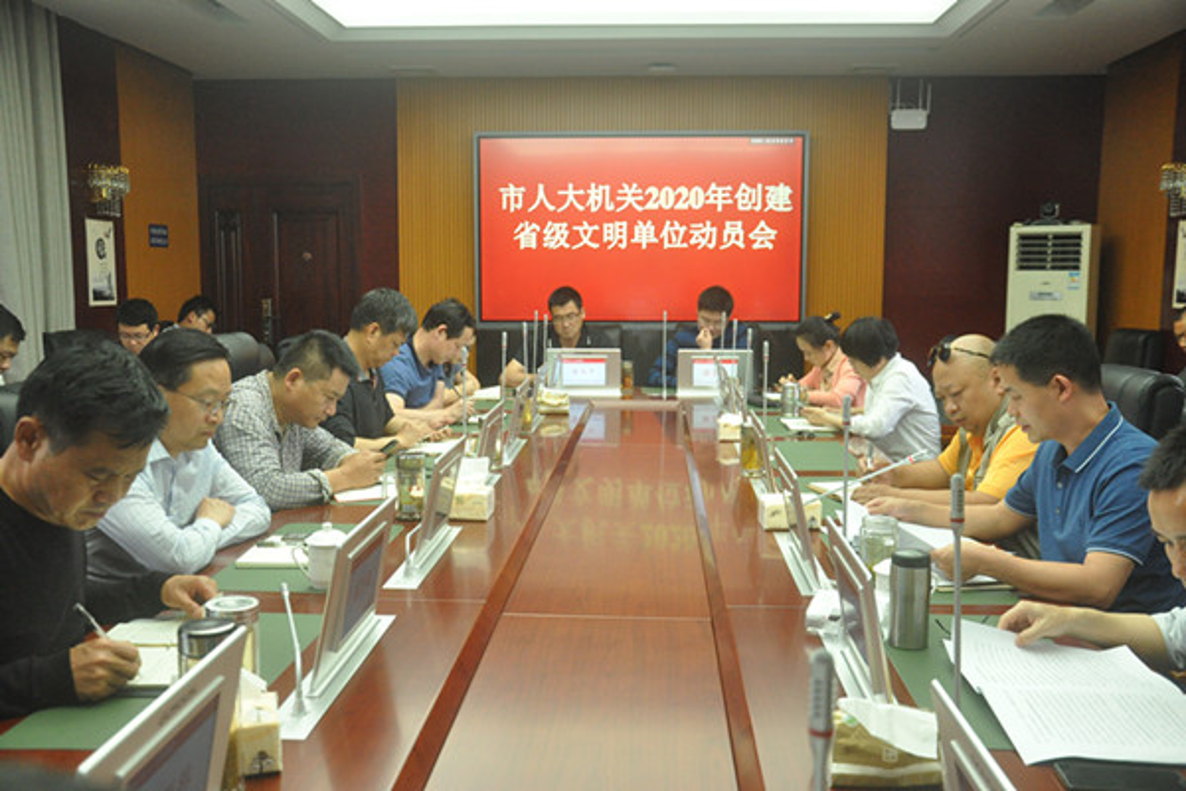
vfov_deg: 40.0
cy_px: 396
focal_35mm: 33
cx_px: 593
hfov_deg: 57.2
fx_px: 1087
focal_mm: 22
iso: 1800
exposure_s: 1/125
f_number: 3.8
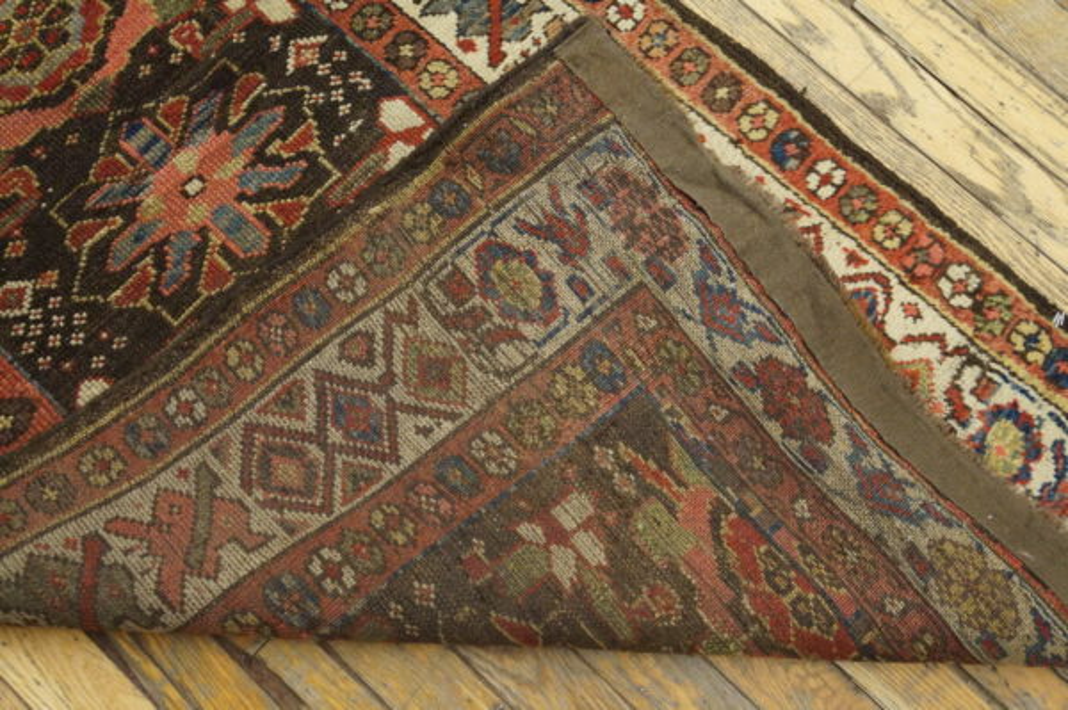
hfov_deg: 51.3
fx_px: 1112
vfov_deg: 35.4
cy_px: 355
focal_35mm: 38
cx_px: 534
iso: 3200
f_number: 4
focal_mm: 25
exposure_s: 1/125
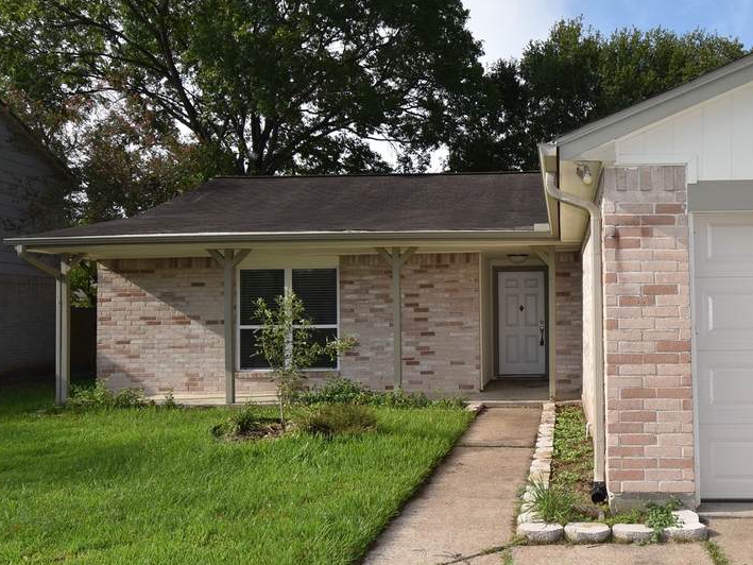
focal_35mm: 34
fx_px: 737
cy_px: 298
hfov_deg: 52.6
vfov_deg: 41.9
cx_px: 530
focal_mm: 13
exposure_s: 1/200
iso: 100
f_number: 9
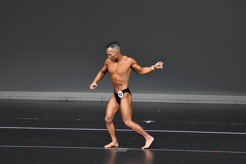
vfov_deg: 4.8
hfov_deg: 7.2
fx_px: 1947
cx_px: 123
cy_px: 82
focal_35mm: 285
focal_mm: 190
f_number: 5.6
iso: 4000
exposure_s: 1/400
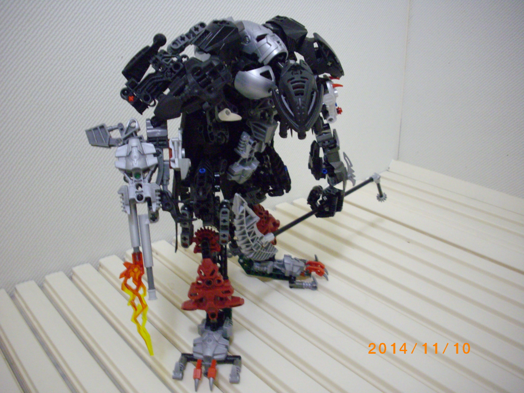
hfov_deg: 50.1
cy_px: 196
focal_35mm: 37
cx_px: 262
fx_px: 560
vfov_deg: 38.7
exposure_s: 1/10
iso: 400
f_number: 2.8
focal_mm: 6.2
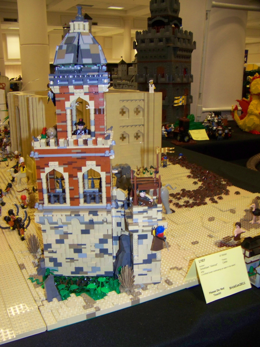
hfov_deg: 39.7
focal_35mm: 36
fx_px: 361
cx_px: 130
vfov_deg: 51.4
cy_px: 174
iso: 200
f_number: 2.8
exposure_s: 1/30
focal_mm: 5.85
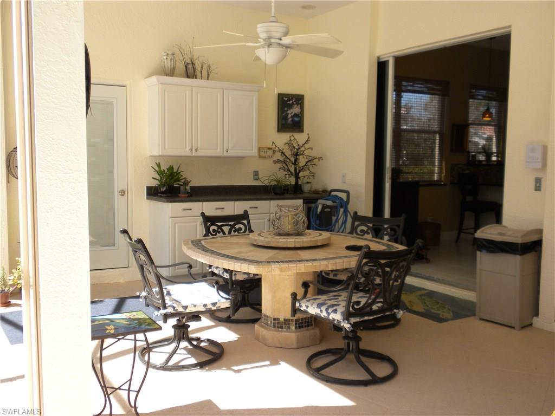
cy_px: 208
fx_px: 593
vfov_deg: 38.7
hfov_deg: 50.1
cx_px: 278
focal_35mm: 37
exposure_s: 1/155
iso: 64
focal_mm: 6.6
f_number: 3.5
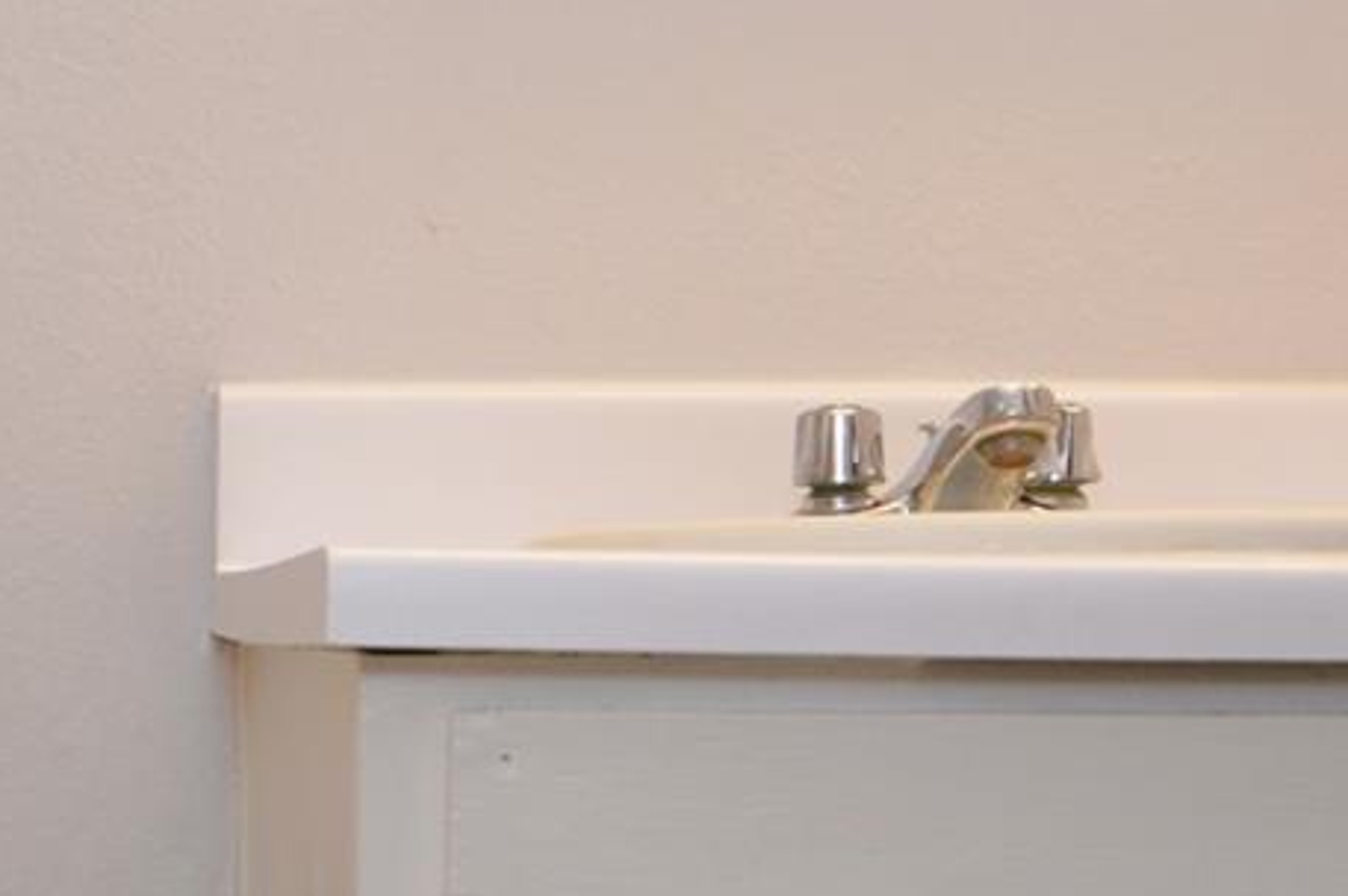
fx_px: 2357
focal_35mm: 63
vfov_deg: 21.3
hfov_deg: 29.1
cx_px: -106
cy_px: 685
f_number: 4
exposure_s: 1/60
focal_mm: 12
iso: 400
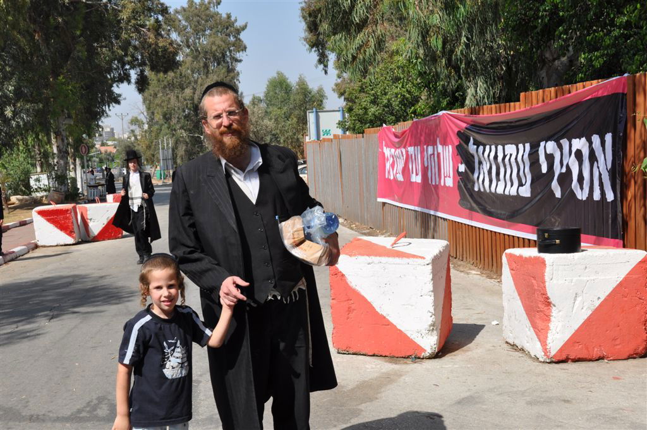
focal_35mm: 48
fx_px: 862
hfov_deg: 41.2
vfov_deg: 28.0
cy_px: 215
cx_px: 324
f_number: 10
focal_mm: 32
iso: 200
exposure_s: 1/400
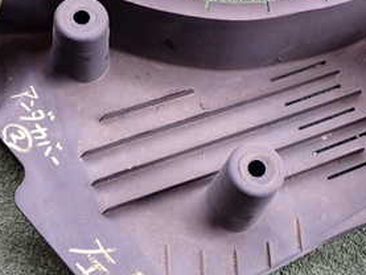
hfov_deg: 29.8
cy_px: 108
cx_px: 178
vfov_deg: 22.6
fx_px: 688
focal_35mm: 65
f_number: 2.3
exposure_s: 1/125
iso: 160
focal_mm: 5.4
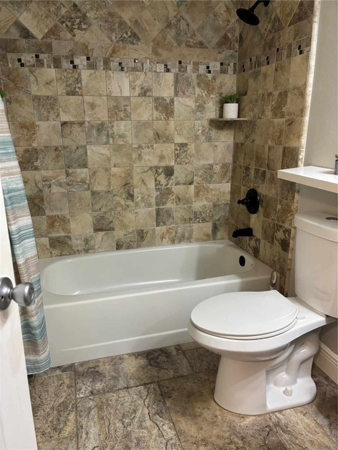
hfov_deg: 53.1
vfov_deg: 67.3
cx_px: 169
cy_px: 225
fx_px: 338
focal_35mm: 26
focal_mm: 5.96
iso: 200
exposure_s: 1/60
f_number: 1.6
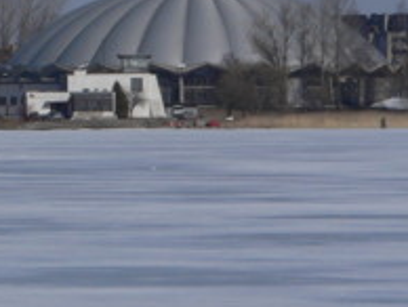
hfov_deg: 3.5
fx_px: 6644
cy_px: 109
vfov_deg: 2.6
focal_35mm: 563
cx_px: -248
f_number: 5.6
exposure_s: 1/1000
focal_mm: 28.5
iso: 80
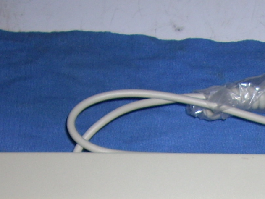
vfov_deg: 11.8
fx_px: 919
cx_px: 238
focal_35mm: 120
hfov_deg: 16.2
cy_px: 303
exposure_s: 1/60
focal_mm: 6.2
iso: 64
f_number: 2.8
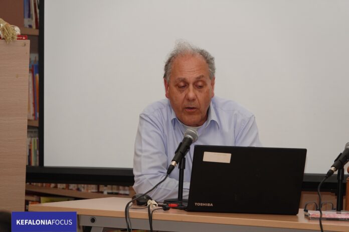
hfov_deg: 6.2
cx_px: 174
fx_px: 3199
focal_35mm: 330
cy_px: 116
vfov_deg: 4.2
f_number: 4
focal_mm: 120.91
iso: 400
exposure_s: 1/100
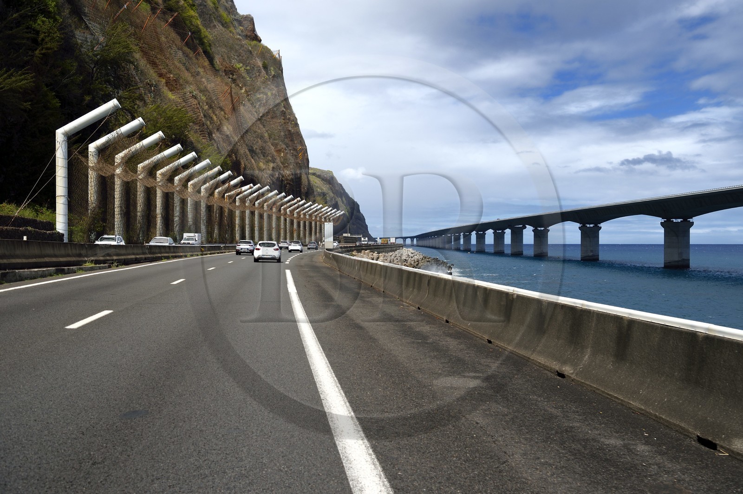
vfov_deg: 35.0
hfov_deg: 50.7
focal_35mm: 38
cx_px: 372
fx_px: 784
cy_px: 247
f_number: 6.3
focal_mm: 38
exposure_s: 1/2000
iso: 200
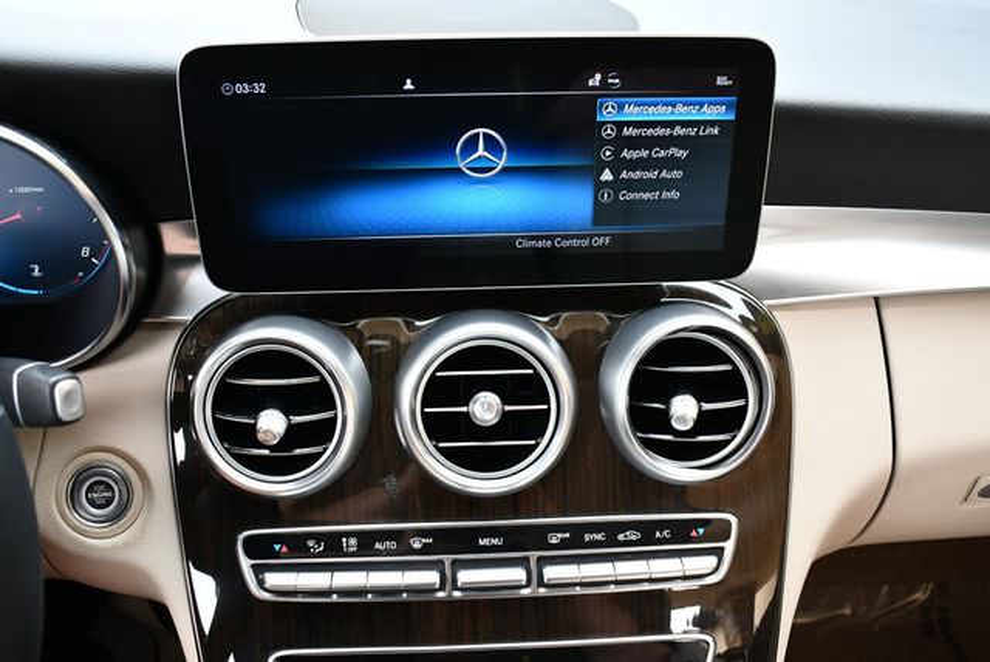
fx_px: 991
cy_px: 331
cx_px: 495
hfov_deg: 53.1
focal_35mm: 36
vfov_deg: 36.9
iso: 800
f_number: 3.5
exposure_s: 1/250
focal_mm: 18
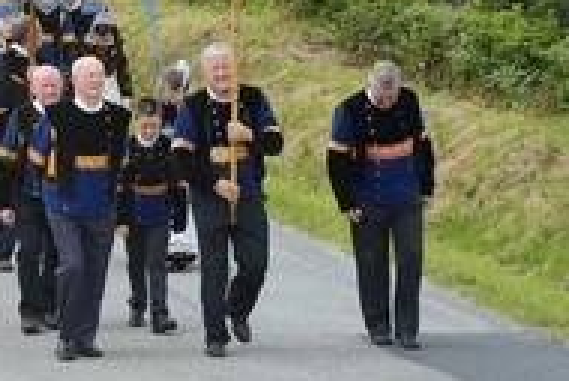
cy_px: 0
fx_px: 3844
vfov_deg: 5.7
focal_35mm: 243
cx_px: 3
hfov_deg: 8.4
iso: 200
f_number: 9
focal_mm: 110
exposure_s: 1/200
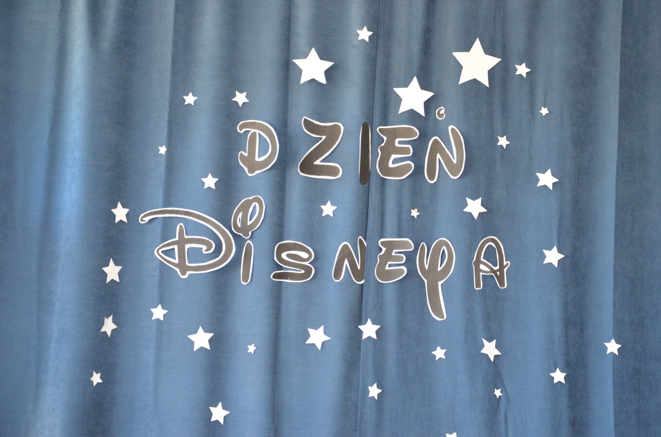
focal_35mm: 75
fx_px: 1374
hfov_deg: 27.0
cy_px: 218
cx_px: 330
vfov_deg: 18.1
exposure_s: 1/60
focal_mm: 50
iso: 2000
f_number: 5
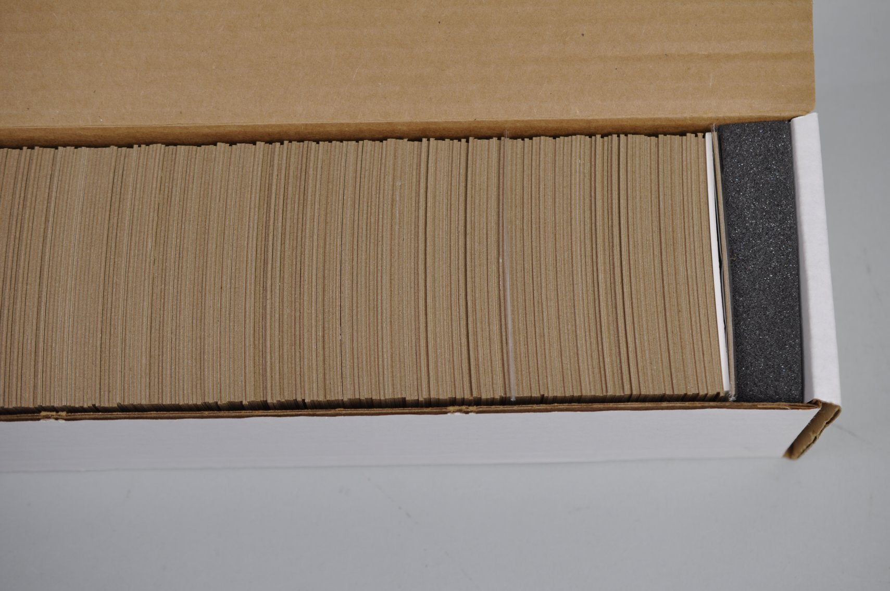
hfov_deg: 33.4
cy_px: 296
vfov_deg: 22.6
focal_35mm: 60
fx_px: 1481
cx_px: 445
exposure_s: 1/60
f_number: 4
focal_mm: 40
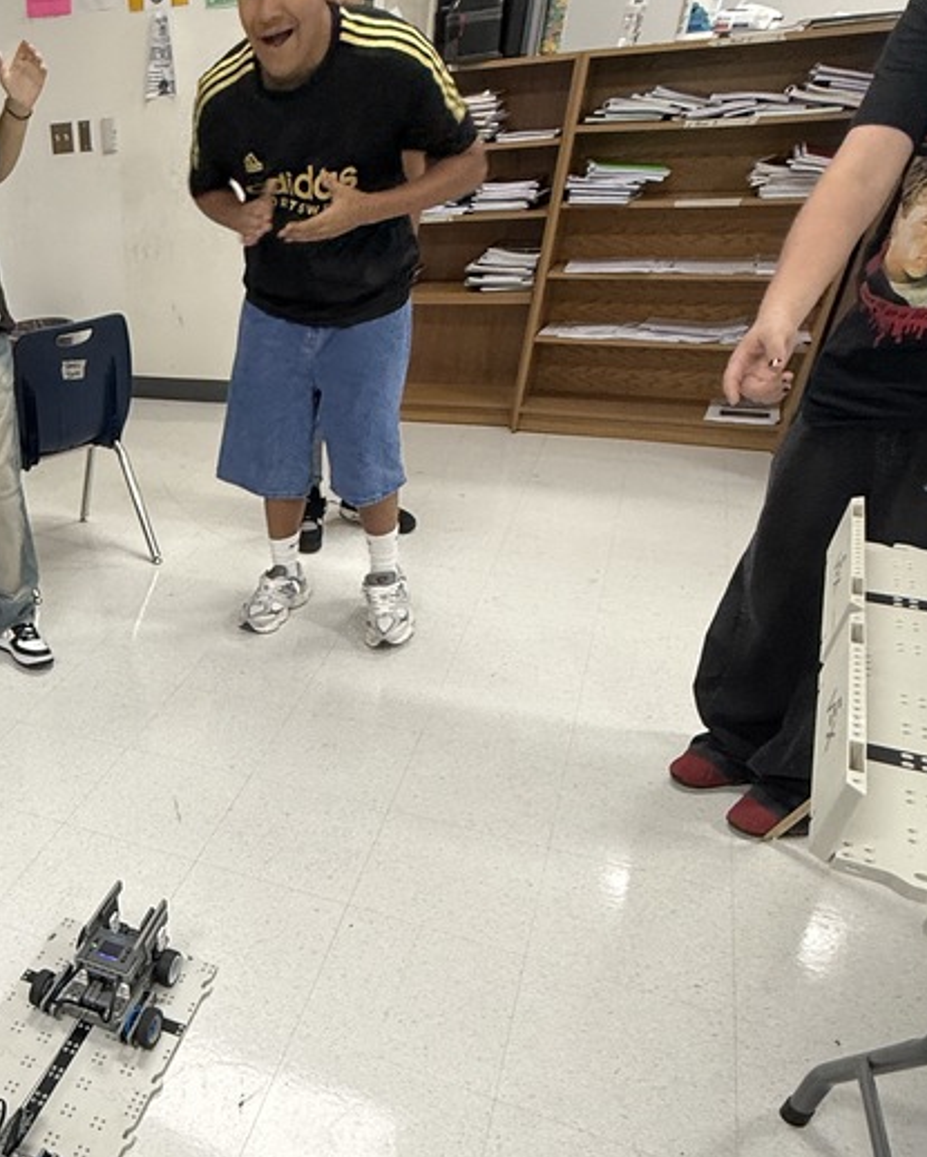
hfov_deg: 47.7
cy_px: 764
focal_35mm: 27
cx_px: 89
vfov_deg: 62.6
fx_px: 925
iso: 200
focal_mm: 2.22
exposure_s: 1/120
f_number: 2.2
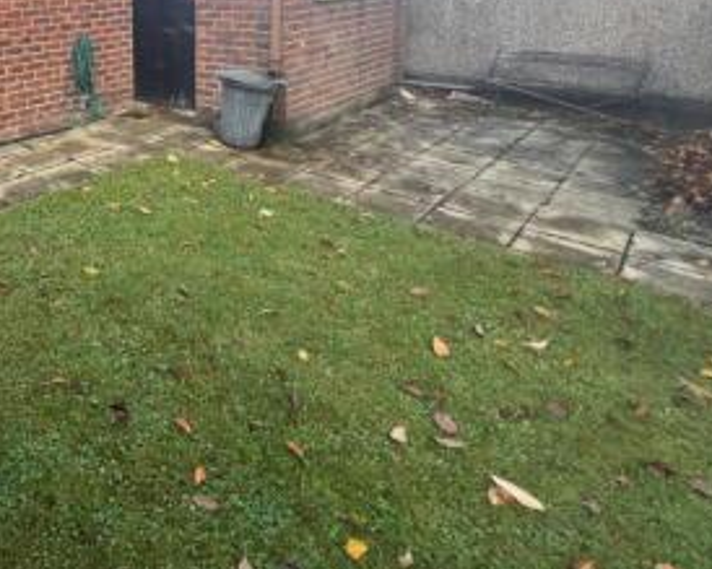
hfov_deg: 54.2
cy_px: 74
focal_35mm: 27
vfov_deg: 48.5
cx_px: 48
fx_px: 569
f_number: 1.8
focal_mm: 1.57
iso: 32
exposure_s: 1/348
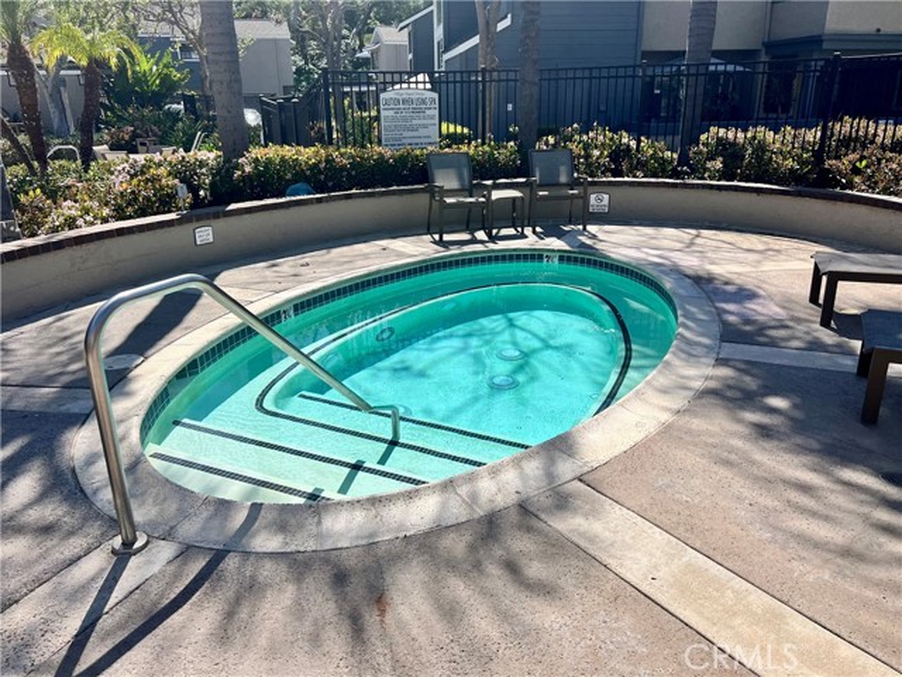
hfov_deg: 67.3
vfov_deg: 53.1
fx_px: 677
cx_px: 451
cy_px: 338
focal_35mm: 26
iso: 50
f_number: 1.5
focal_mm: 5.7
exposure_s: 1/6211
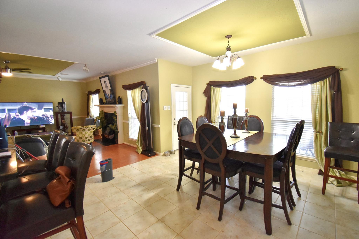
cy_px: 120
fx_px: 150
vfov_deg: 77.3
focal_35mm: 15
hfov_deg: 100.4
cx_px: 180
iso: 1400
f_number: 4.5
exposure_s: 1/60
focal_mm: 10
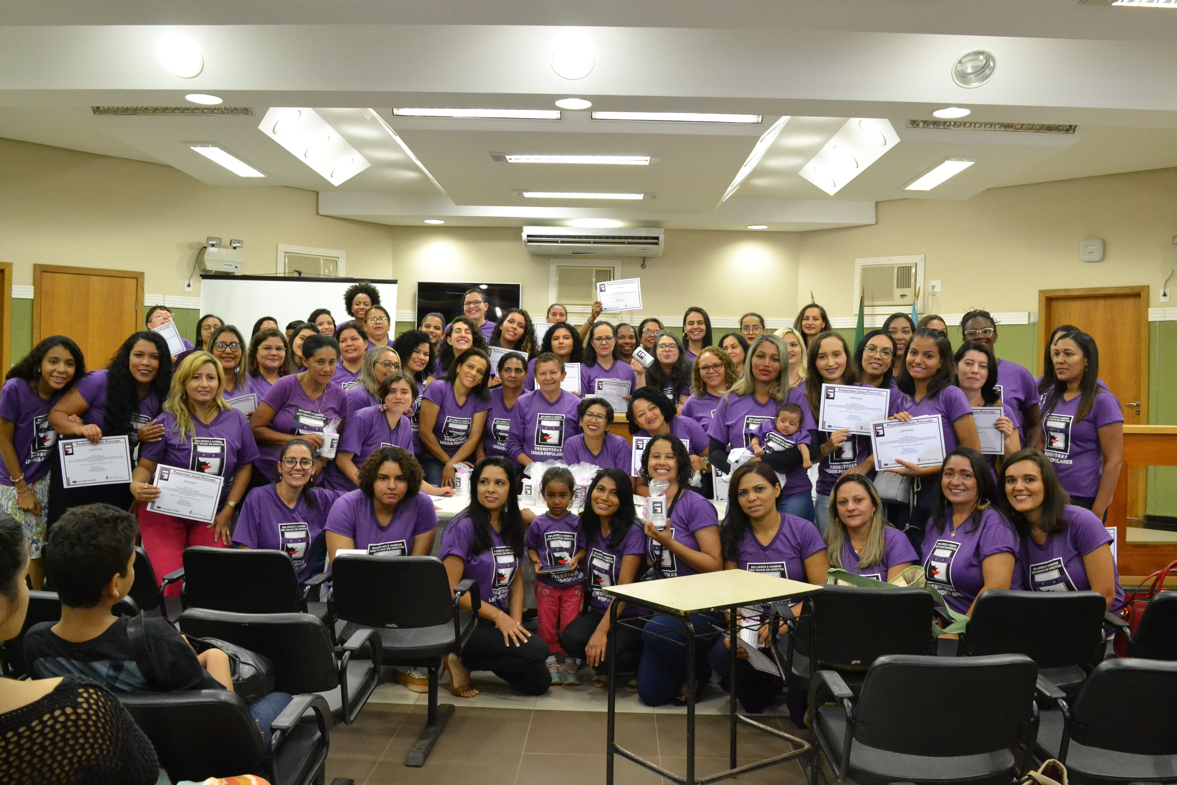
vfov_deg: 43.6
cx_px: 588
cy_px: 392
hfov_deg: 61.9
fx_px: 981
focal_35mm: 30
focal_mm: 20
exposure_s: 1/100
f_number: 6.3
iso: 3200
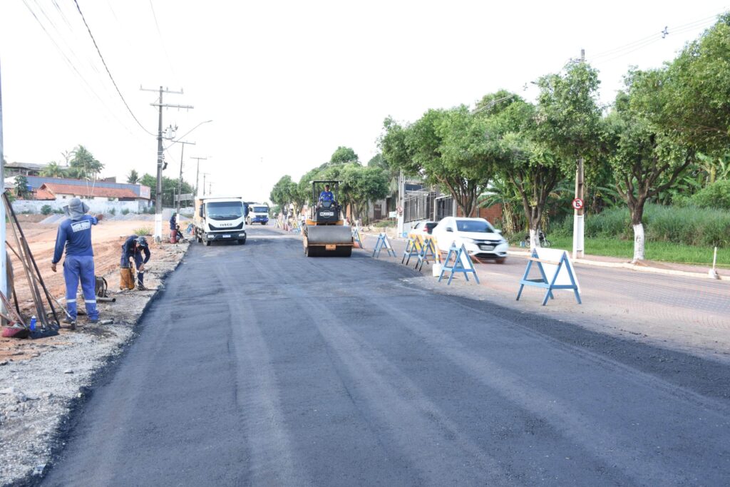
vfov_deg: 34.2
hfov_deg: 49.5
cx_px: 365
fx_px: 791
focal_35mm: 39
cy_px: 244
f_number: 6.3
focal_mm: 26
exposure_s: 1/40
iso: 100
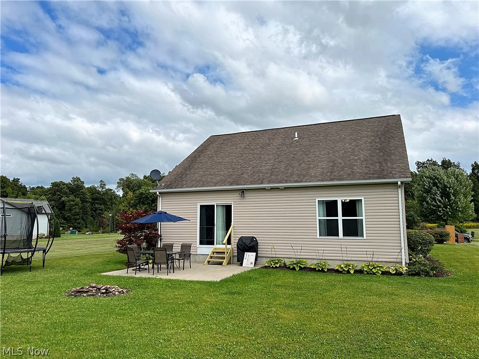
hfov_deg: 67.3
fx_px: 360
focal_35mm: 26
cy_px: 180
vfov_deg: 53.1
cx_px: 240
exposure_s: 1/6579
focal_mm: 5.7
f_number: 1.5
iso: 50
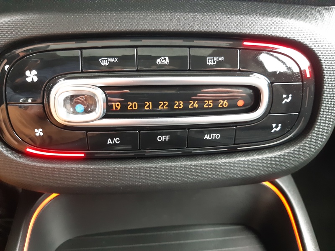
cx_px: 168
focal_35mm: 26
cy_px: 126
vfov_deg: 53.1
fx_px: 252
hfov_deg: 67.3
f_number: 1.7
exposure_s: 1/25
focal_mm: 3.92
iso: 500
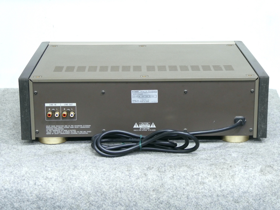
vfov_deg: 17.6
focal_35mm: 84
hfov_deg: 23.3
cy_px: 105
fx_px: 679
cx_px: 140
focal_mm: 15
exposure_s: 1/8
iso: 200
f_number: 4.8
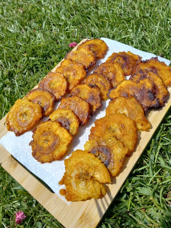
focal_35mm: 27
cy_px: 114
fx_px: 178
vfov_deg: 65.3
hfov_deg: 51.4
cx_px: 86
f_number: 1.8
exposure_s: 1/2778
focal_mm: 3.94
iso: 40
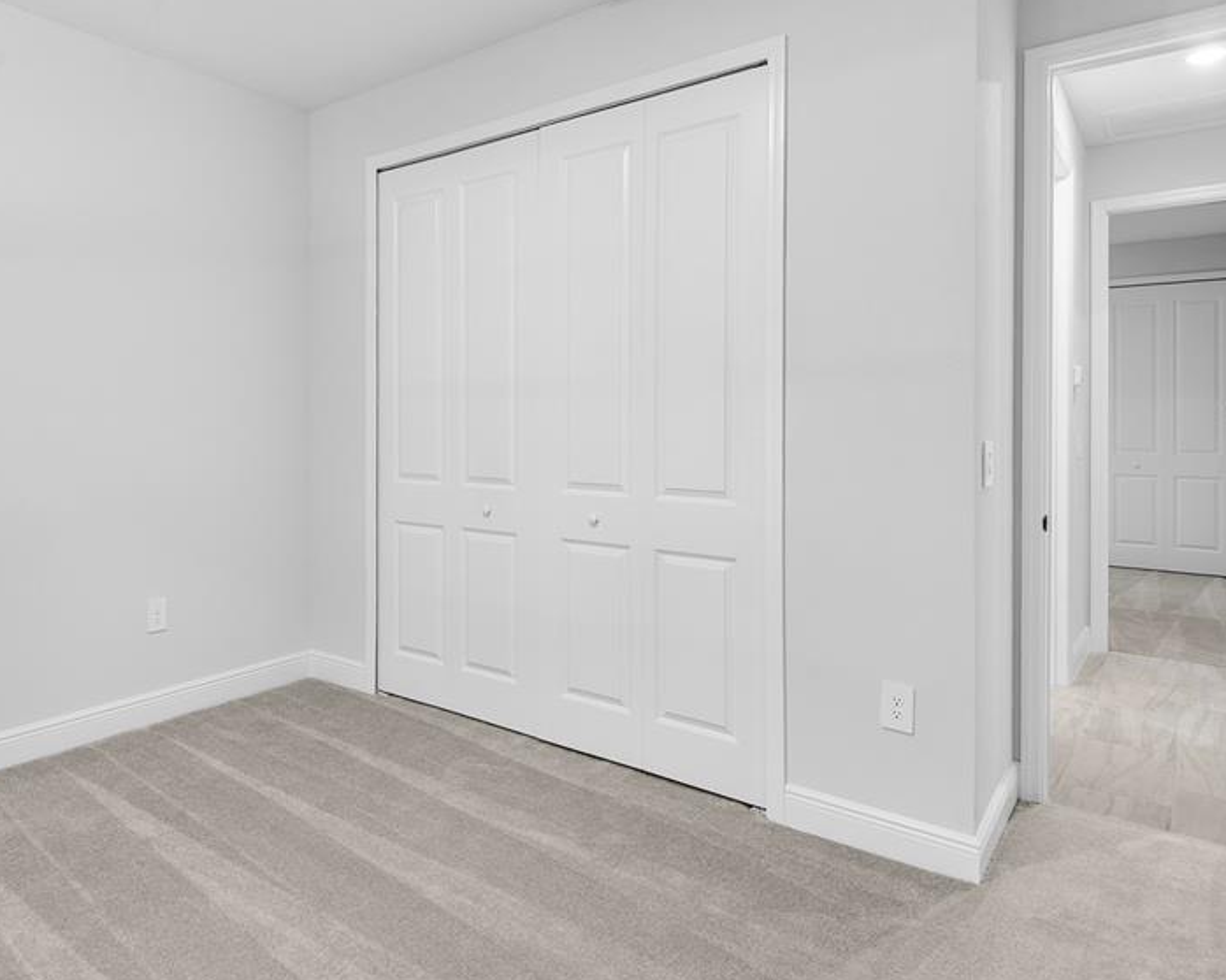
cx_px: 426
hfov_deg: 73.2
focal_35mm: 22
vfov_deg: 62.7
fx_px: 798
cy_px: 407
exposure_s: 1
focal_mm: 16
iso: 100
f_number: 9
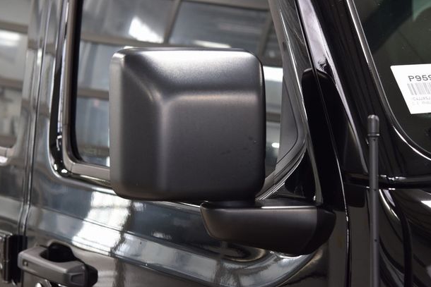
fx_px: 1036
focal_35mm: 87
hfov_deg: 23.5
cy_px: 139
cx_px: 220
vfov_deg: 15.8
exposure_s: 1/15
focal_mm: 55
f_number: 6.3
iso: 800
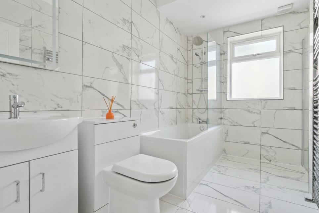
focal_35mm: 17
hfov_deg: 93.2
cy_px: 111
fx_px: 151
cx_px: 164
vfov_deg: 70.4
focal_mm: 16
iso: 640
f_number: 11
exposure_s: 1/15
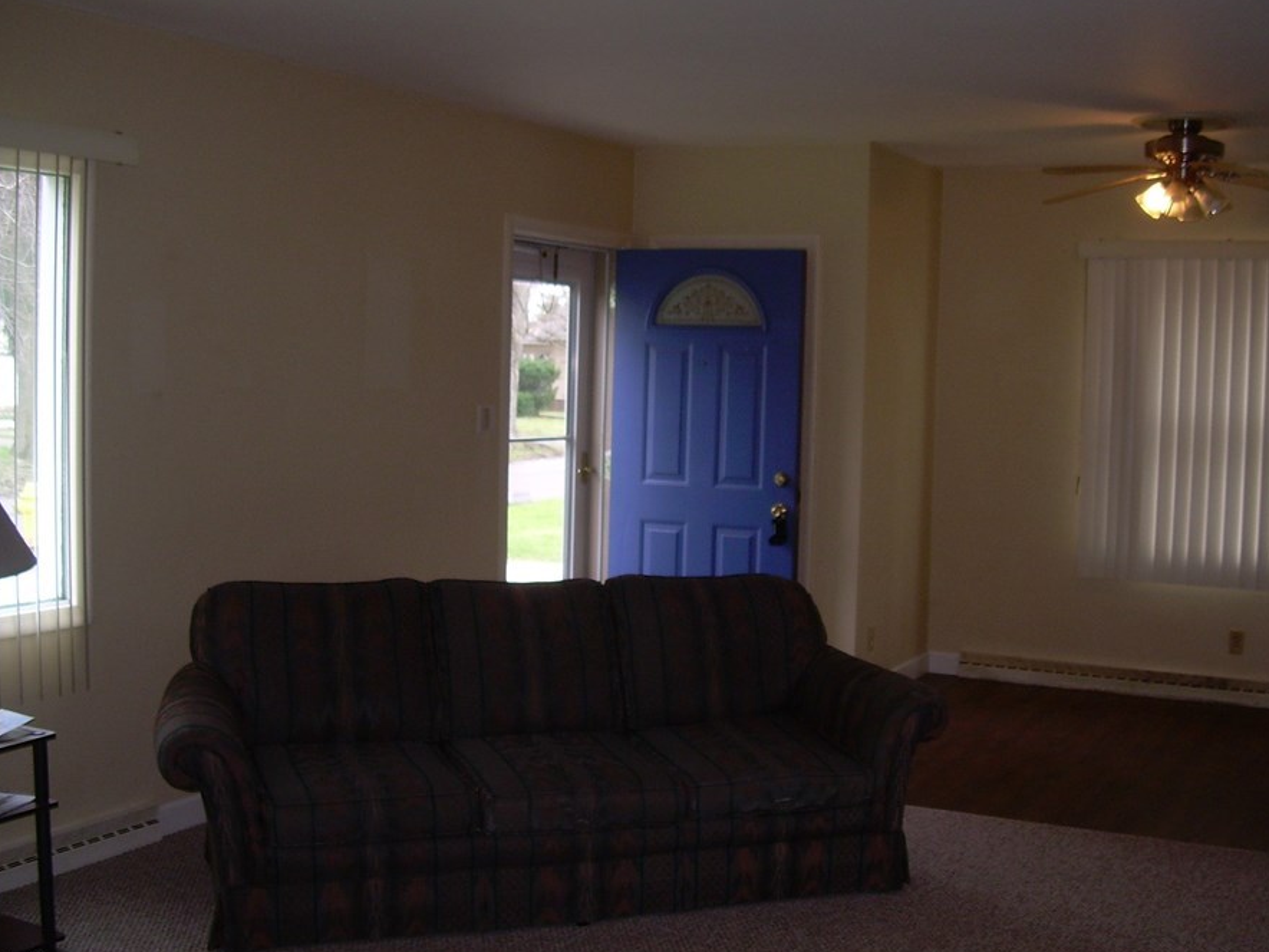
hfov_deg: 42.9
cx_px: 679
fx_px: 1613
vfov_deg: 32.9
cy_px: 442
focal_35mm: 44
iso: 50
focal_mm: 6.3
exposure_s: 1/60
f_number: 2.8
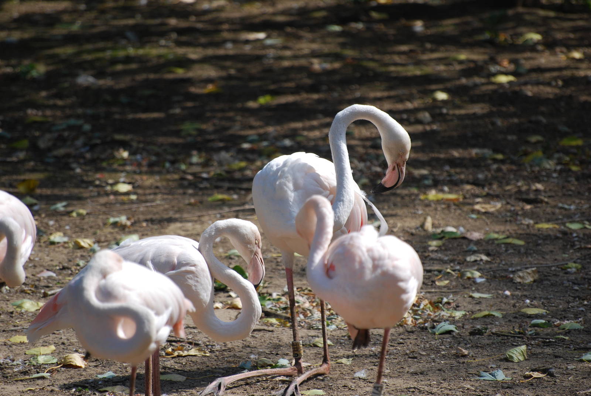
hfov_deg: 4.6
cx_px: 296
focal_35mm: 450
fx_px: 7396
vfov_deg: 3.1
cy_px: 198
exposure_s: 1/500
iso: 250
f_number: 5.6
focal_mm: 300
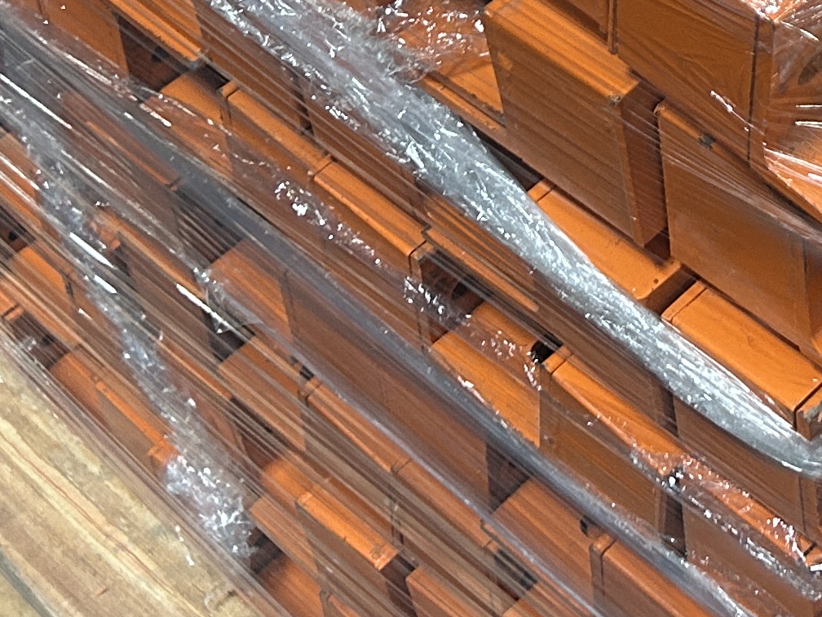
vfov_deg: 13.6
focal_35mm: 104
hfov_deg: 18.4
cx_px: 834
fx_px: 2470
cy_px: -237
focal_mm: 5.7
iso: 200
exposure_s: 1/60
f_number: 1.5
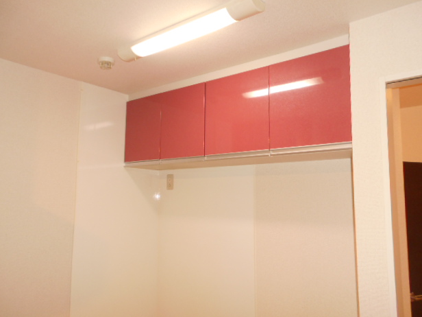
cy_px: 160
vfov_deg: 51.4
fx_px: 329
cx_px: 214
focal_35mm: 27
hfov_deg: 65.3
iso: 200
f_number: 3.2
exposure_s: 1/25
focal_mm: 4.6
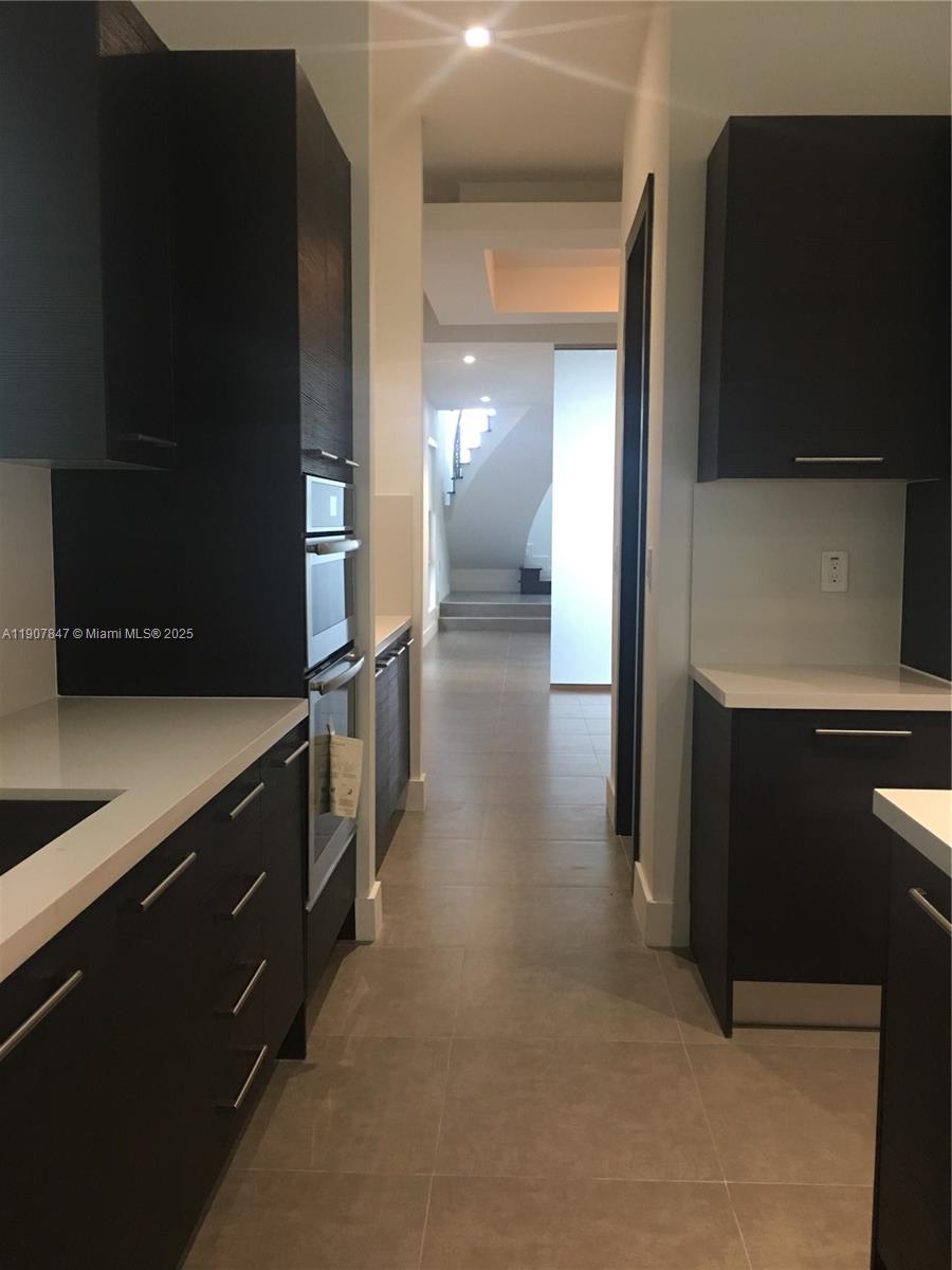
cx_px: 476
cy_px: 635
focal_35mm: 29
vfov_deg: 61.7
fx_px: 1063
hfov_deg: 48.2
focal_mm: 4.15
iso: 100
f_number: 2.2
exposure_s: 1/15
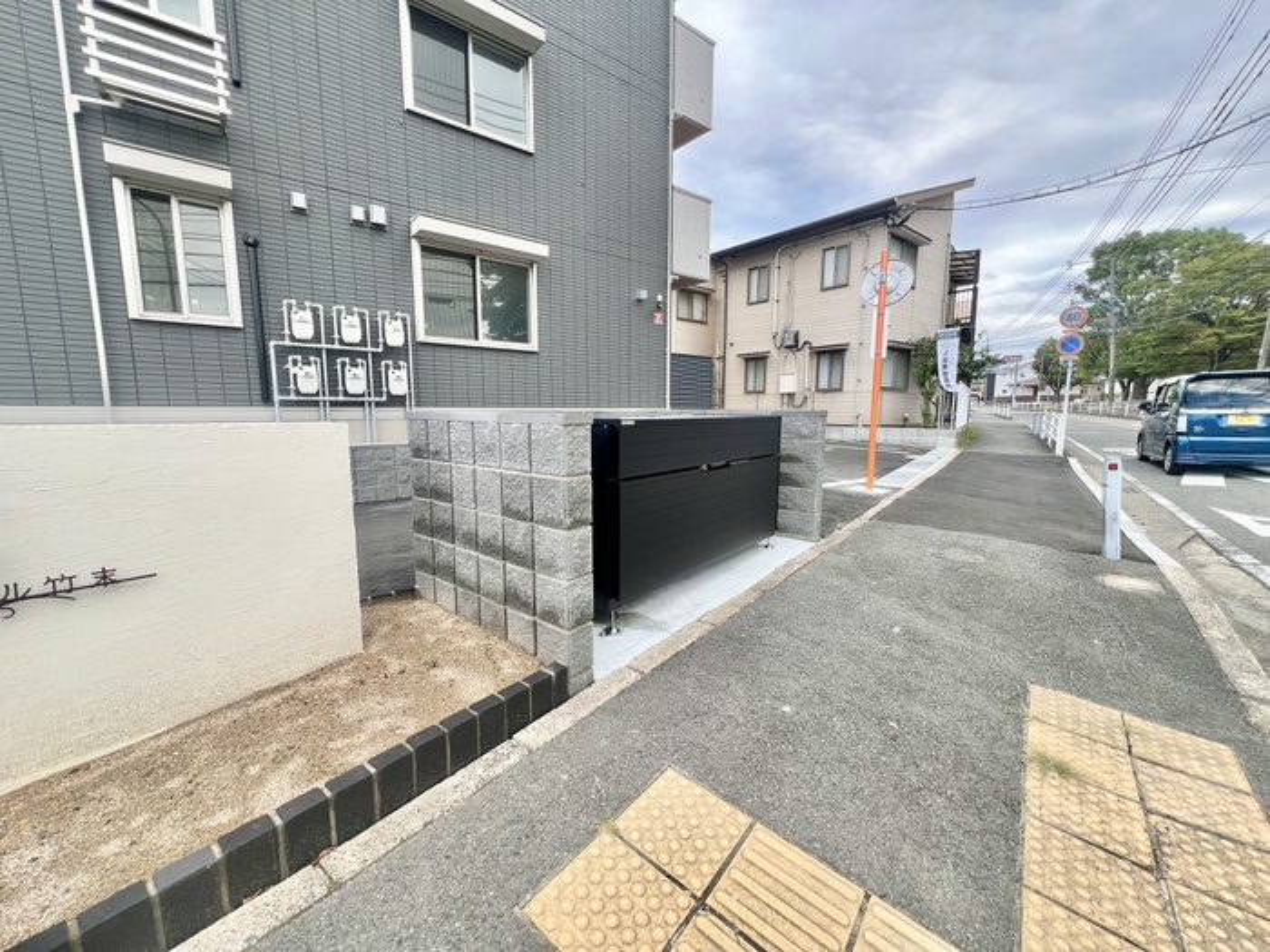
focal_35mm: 13
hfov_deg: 106.2
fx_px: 477
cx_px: 635
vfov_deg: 89.9
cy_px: 476
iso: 32
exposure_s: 1/174
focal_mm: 1.57
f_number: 1.8
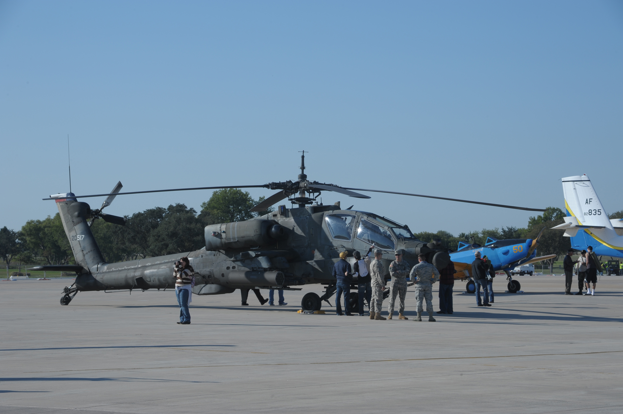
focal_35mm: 105
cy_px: 207
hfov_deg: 19.5
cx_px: 312
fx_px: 1816
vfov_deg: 13.0
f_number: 18
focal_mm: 105
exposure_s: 1/160
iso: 200
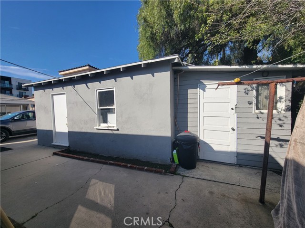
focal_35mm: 13
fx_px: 115
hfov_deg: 106.2
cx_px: 152
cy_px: 114
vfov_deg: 89.9
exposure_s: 1/1457
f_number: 2.2
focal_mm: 2.2
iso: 50
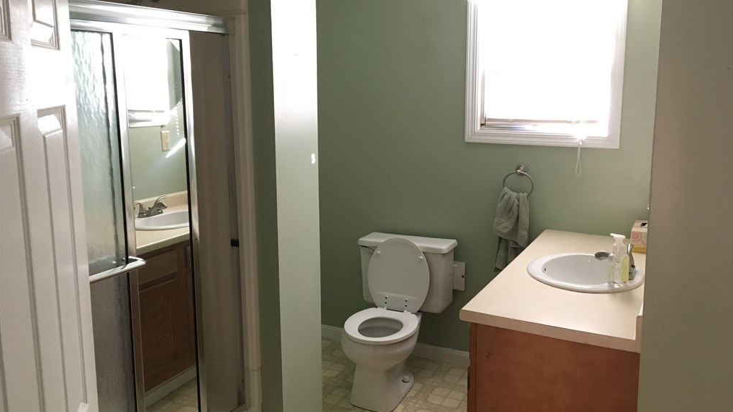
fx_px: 622
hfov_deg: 61.0
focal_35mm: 32
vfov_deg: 36.7
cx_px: 368
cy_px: 185
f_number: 2.2
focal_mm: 4.15
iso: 160
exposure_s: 1/30
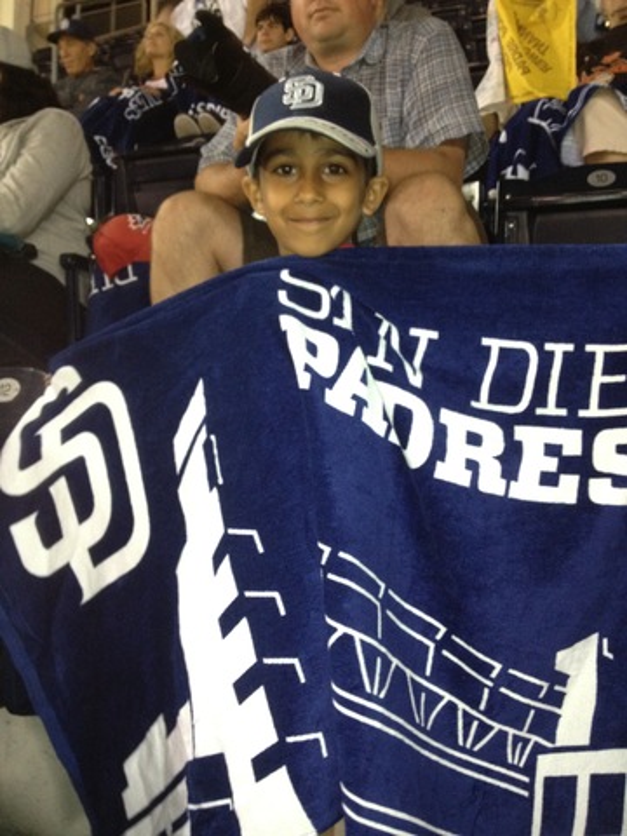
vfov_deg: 52.6
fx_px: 845
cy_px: 418
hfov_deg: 40.7
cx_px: 314
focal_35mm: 35
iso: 250
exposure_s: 1/20
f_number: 2.4
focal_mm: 4.28
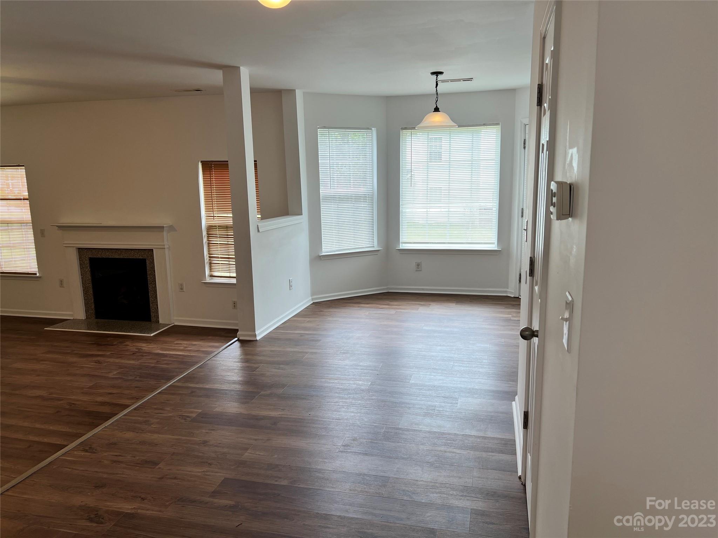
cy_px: 269
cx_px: 359
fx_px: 539
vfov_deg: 53.1
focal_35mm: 26
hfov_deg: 67.3
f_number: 1.5
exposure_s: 1/120
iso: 32
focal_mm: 5.7
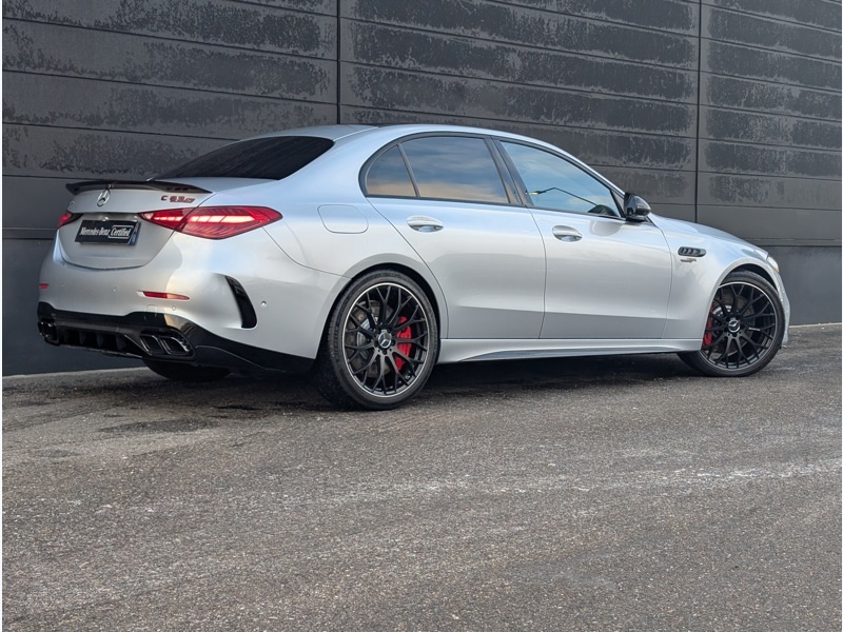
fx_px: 1193
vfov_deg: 29.7
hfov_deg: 38.9
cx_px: 422
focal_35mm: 49
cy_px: 316
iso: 39
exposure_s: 1/167
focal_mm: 6.9
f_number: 1.68
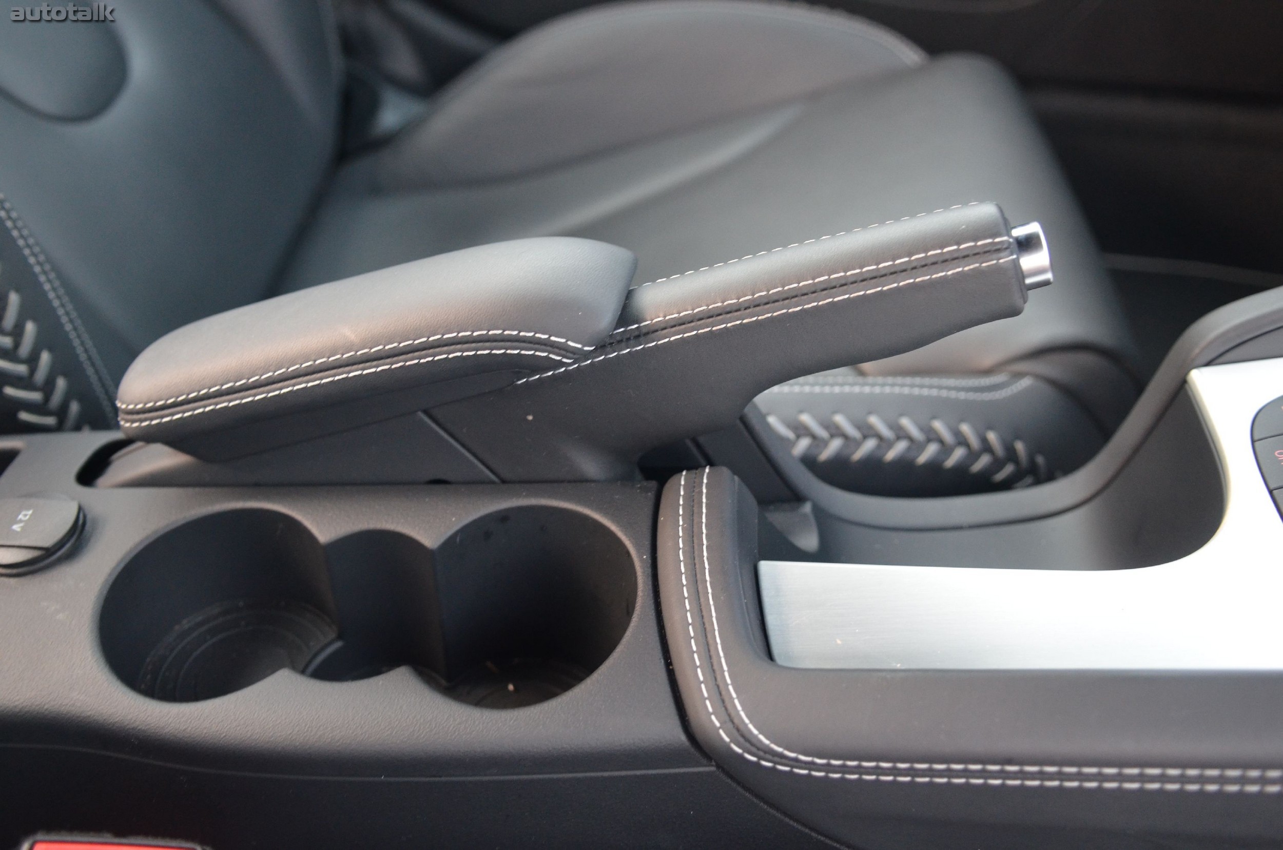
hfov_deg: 57.3
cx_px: 642
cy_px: 425
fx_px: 1174
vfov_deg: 39.8
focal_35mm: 33
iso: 1600
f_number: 2.8
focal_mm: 22
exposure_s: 1/13
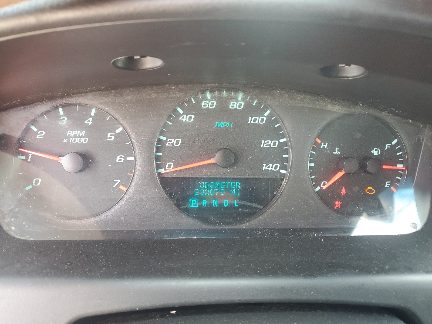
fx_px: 324
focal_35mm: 26
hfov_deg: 67.3
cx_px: 216
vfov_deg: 53.1
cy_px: 162
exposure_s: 1/60.2
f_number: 1.5
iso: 83
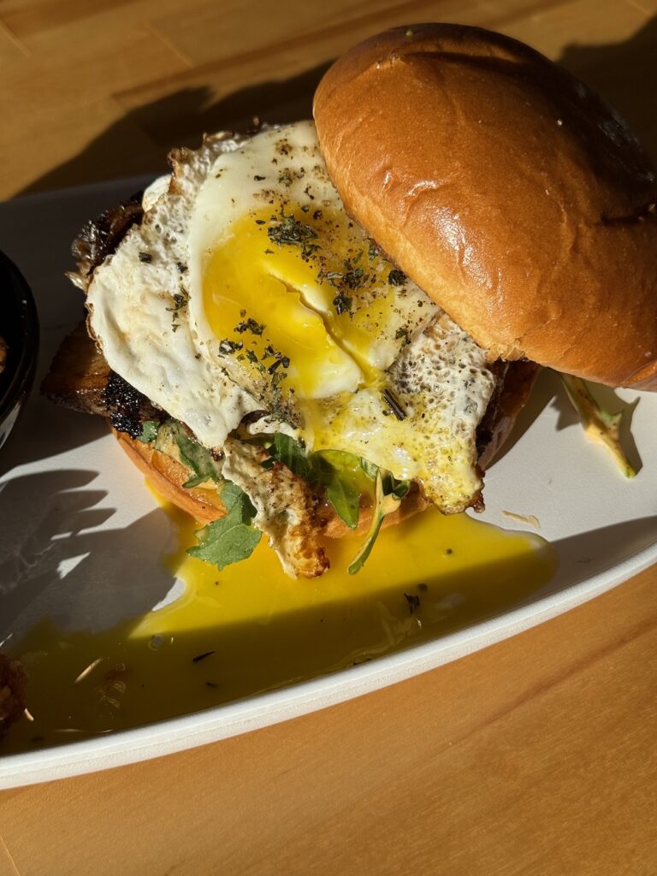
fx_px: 1215
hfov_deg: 30.3
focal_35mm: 48
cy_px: 438
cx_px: 328
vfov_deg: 39.7
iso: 64
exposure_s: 1/2415
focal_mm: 6.76
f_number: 1.78
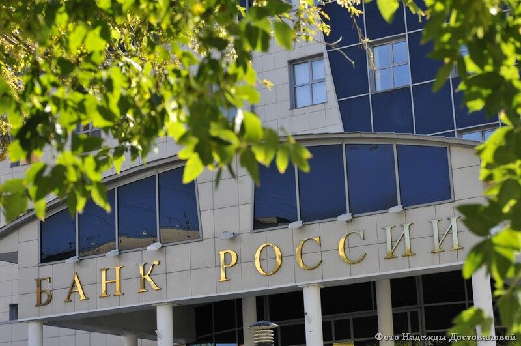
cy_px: 173
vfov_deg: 18.1
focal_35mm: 75
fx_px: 1084
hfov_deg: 27.0
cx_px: 260
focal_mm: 50
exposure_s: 1/1600
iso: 800
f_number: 6.3
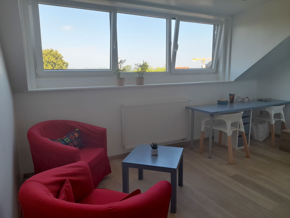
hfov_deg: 69.4
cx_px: 145
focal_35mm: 25
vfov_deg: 54.9
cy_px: 109
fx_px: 209
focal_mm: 4.6
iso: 32
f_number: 2
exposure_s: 1/120
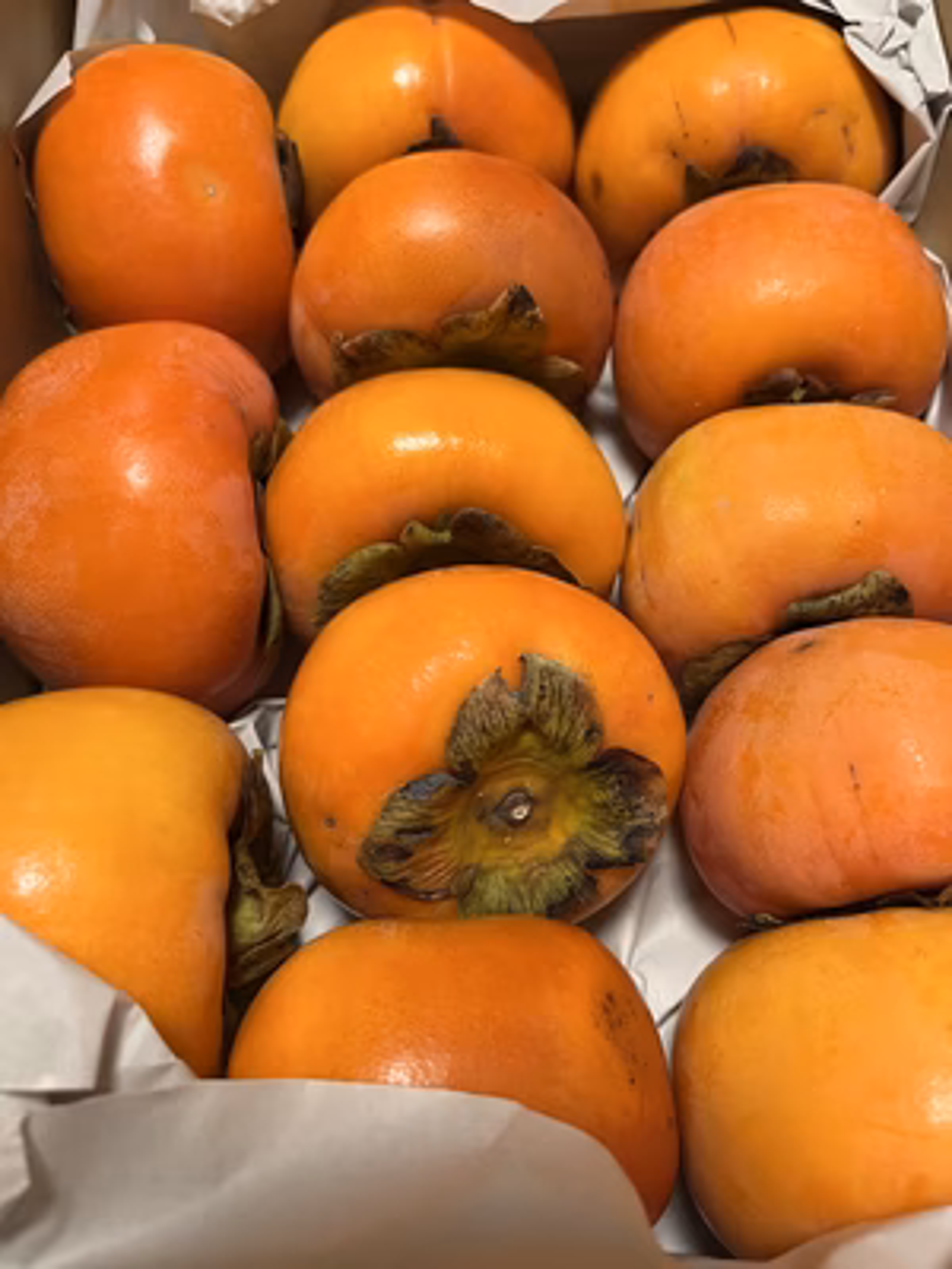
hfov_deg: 53.1
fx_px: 953
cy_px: 634
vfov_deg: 67.3
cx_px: 476
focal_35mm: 26
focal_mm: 5.1
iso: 200
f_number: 1.6
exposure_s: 1/50
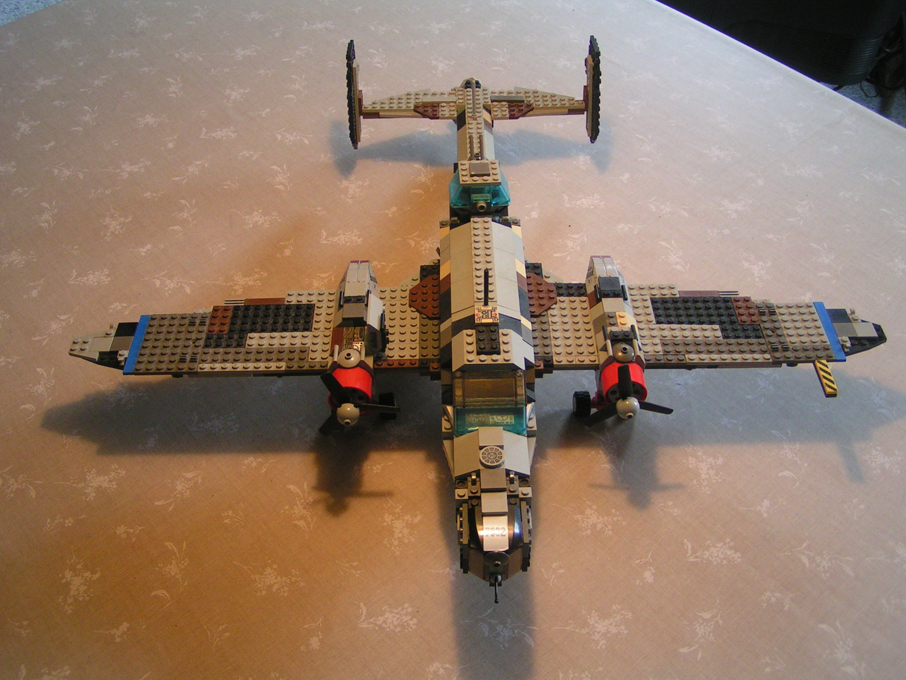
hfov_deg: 49.0
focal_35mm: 38
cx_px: 453
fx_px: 995
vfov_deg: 37.7
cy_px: 340
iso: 125
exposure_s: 1/40
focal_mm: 5.8
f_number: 2.8
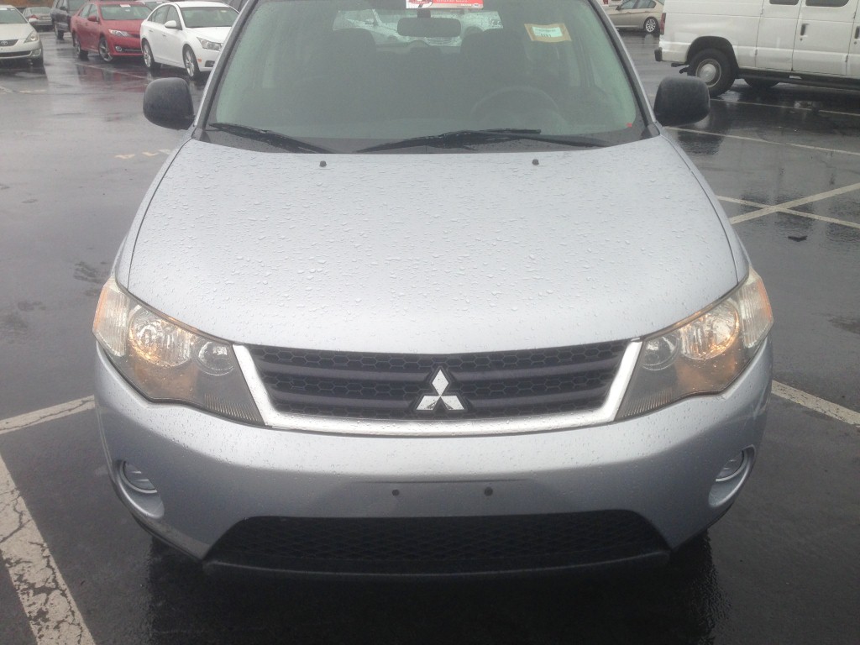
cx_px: 430
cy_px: 322
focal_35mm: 33
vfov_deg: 42.9
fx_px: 820
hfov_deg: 55.4
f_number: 2.4
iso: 50
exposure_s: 1/304
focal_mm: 4.13
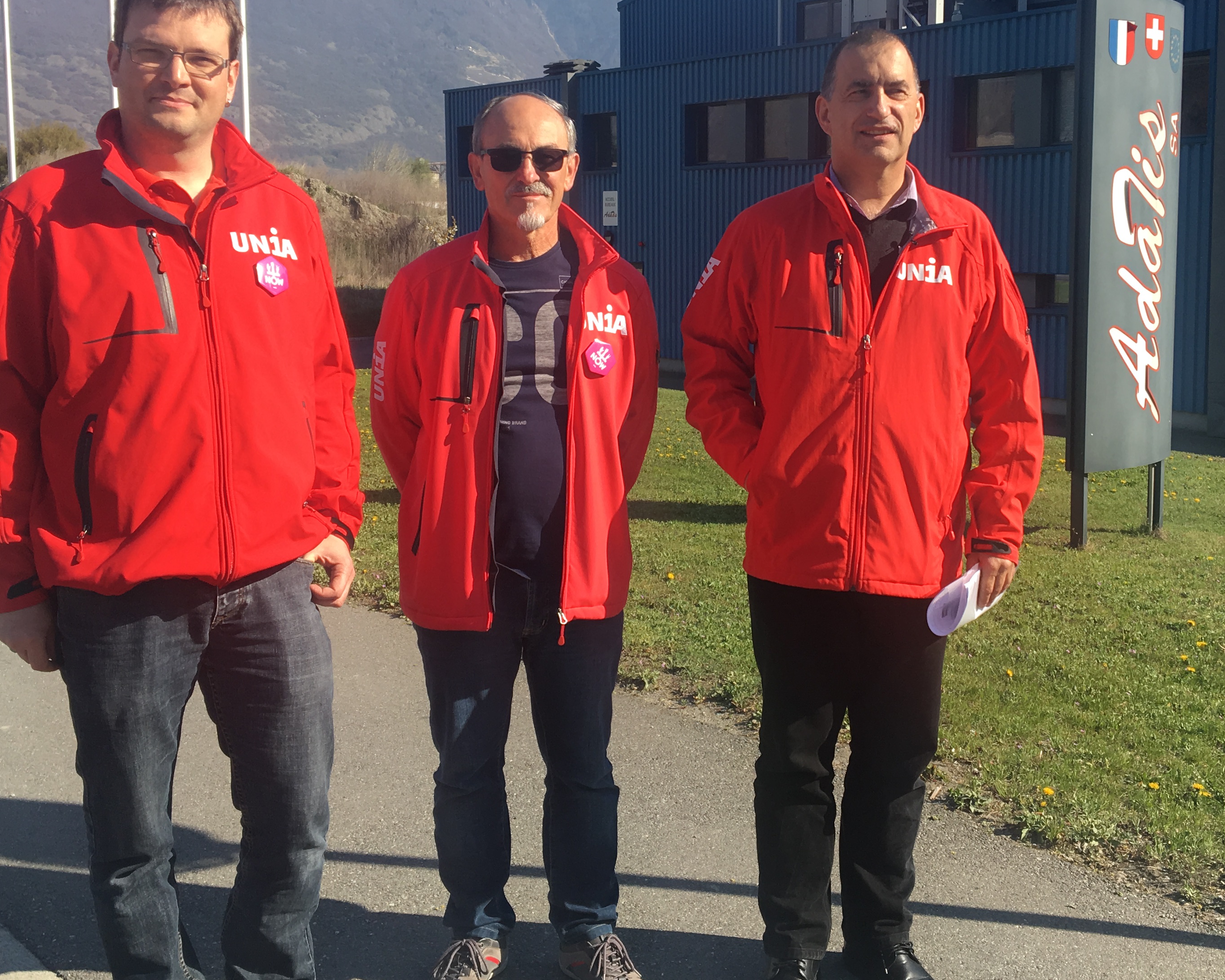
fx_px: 1523
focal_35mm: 42
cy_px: 378
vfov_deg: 35.5
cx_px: 720
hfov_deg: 43.6
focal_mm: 4.15
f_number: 2.2
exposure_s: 1/938
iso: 25
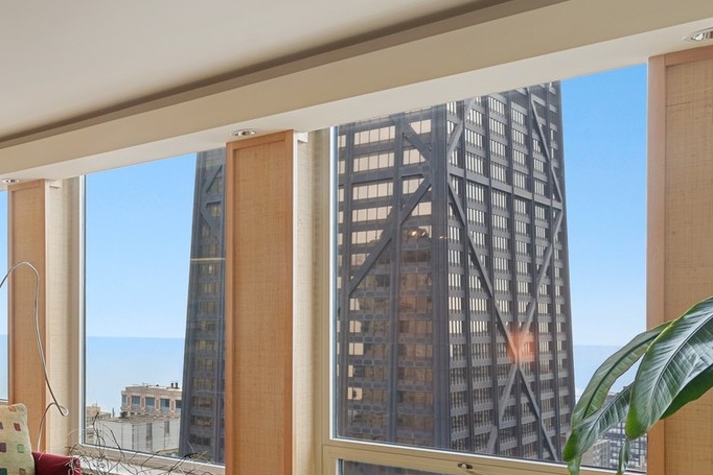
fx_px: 753
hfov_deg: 40.5
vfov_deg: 34.7
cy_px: 323
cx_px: -77
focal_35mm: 38
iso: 200
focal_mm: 16
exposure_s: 1/2.5
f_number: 8
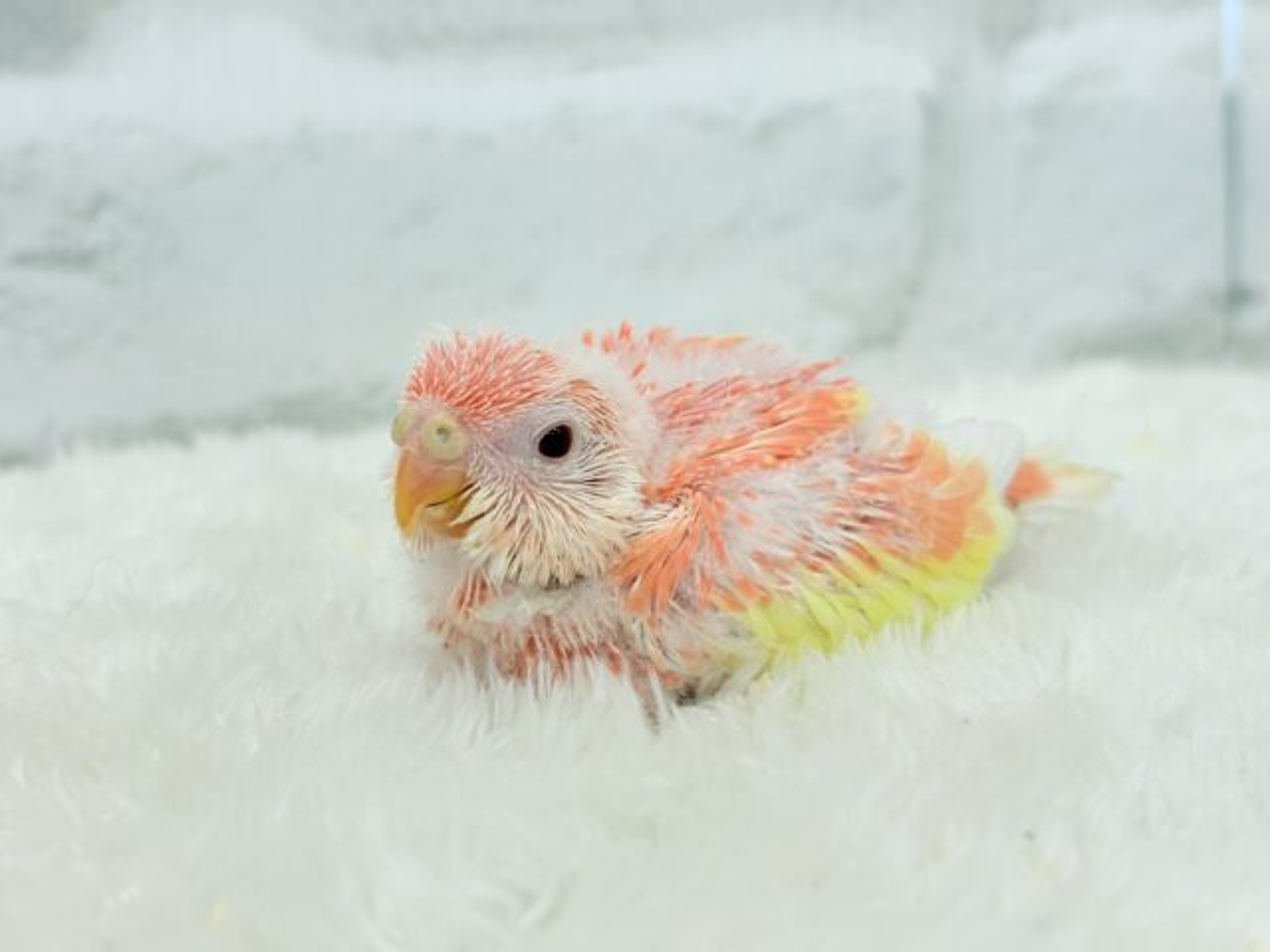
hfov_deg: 36.8
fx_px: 1908
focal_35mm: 52
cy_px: 476
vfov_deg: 28.0
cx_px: 635
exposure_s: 1/100
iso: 50
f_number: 1.6
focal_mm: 5.96
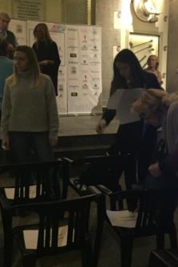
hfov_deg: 29.3
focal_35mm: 45
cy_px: 128
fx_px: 334
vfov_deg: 43.6
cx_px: 136
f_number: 2.2
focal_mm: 4.15
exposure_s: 1/17
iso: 400
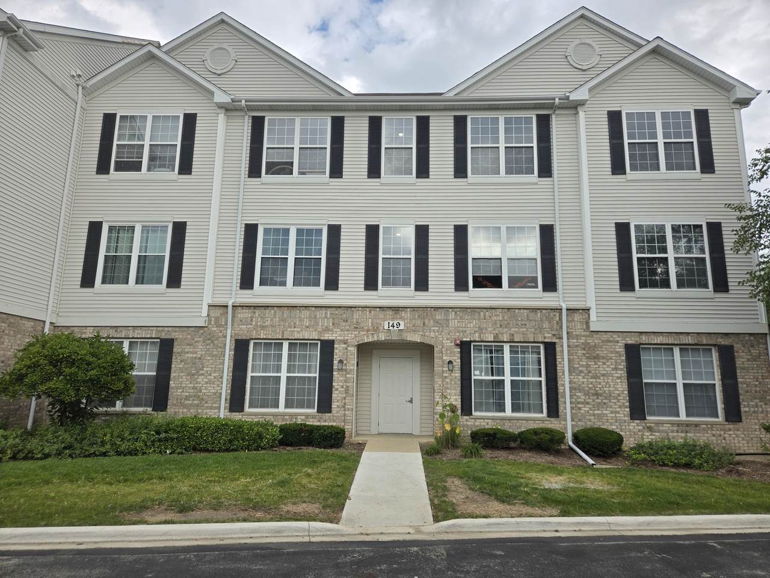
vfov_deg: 58.9
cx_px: 385
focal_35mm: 23
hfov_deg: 73.9
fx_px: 512
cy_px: 289
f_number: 1.8
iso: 25
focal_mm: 5.4
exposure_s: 1/970
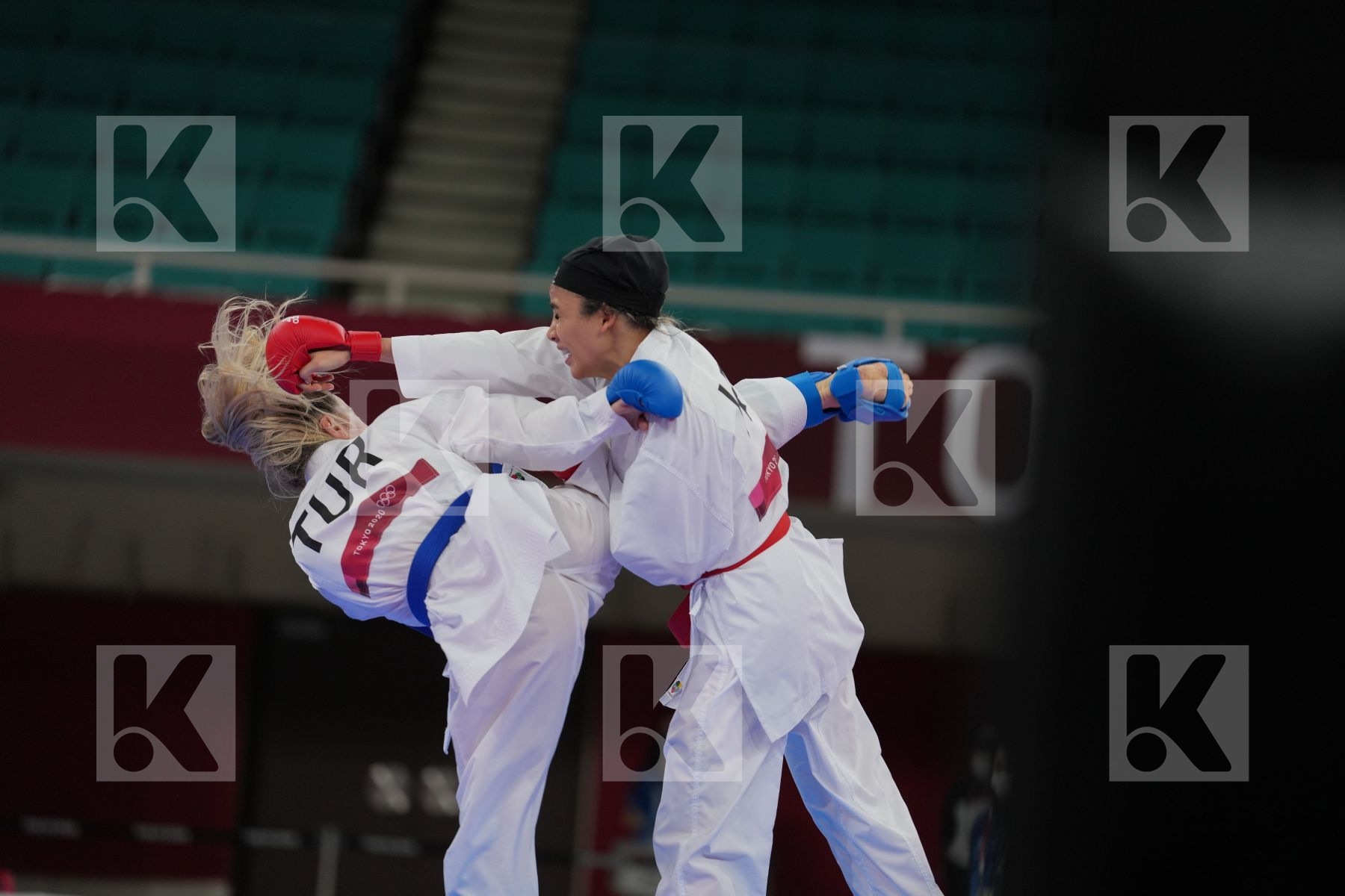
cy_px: 448
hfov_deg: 10.3
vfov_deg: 6.9
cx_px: 672
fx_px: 7472
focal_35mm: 200
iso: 500
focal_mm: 200
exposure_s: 1/1000
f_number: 2.8
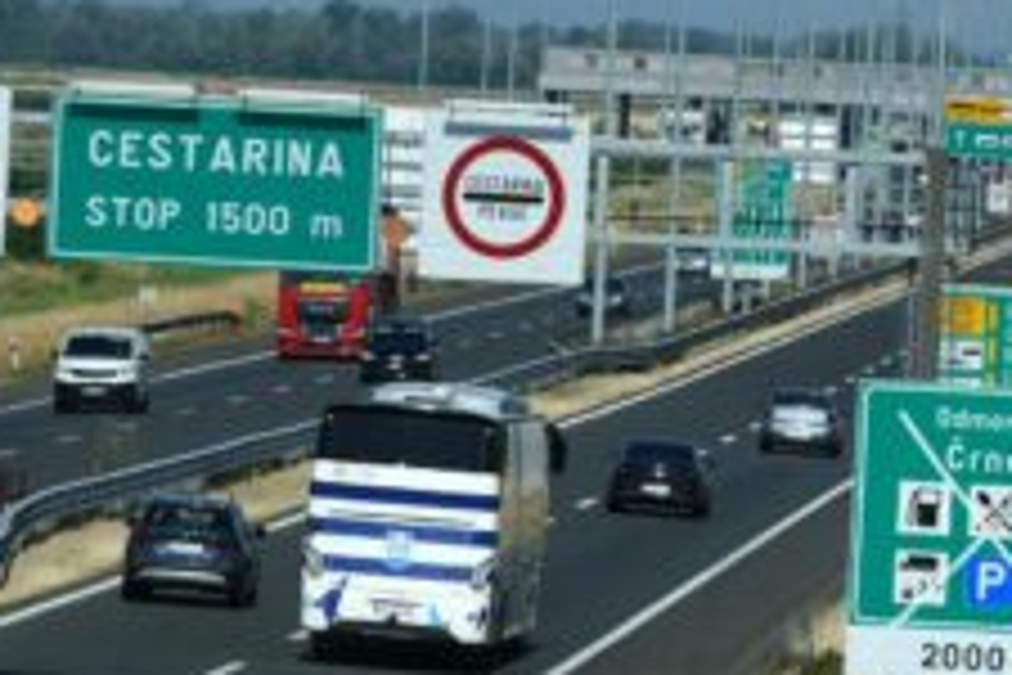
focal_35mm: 639
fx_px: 17962
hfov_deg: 3.2
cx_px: 441
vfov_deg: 2.2
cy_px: 196
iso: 400
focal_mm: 200
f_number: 14
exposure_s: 1/640
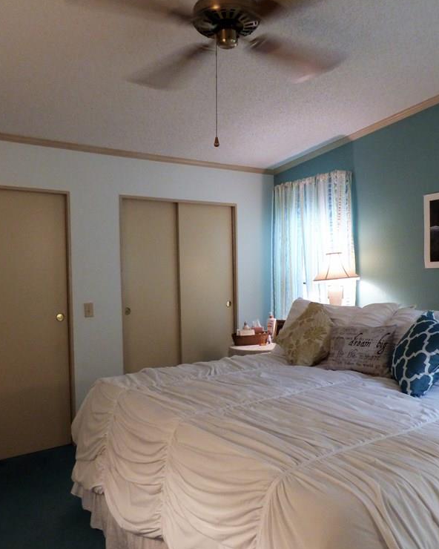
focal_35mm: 27
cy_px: 280
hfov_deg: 53.2
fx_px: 439
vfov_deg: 64.1
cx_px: 232
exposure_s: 1/40
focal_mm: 3.58
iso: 400
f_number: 2.8
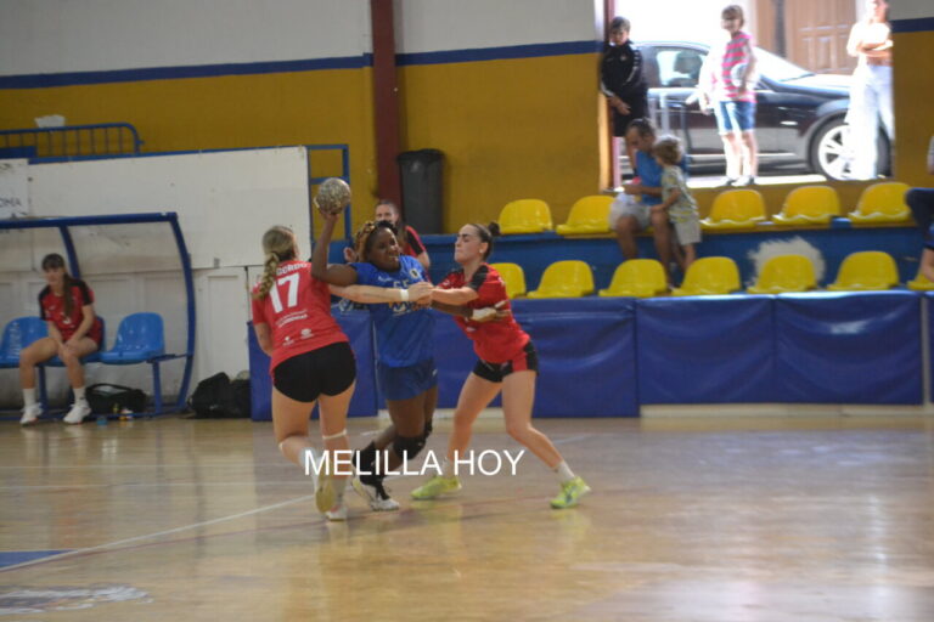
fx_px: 3191
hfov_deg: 16.7
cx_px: 467
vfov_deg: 11.1
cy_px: 311
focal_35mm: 123
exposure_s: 1/500
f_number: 4.2
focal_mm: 82
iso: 2800
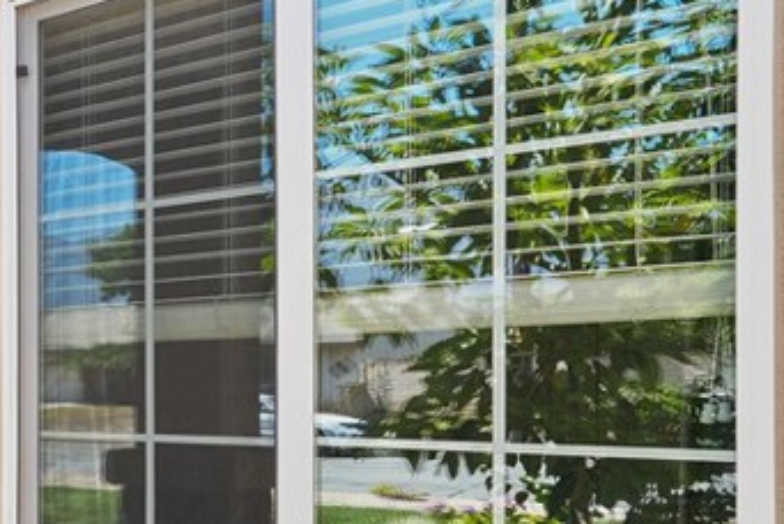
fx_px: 1046
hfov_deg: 28.9
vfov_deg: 27.9
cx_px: -347
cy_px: 367
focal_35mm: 48
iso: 100
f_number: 5
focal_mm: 16
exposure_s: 1/15
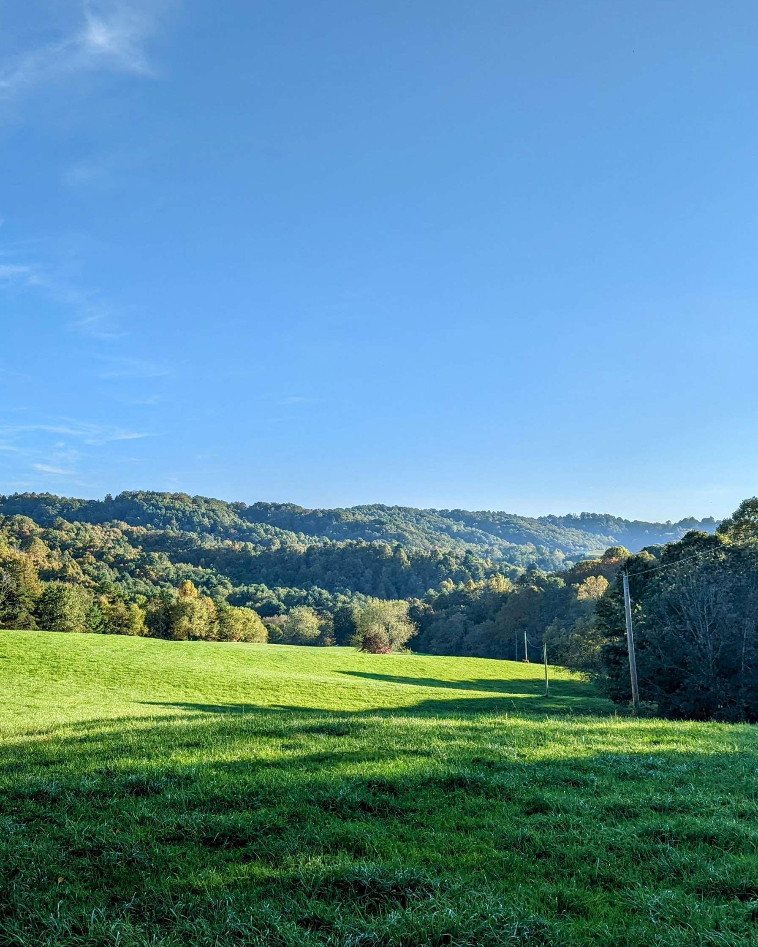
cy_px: 481
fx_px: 897
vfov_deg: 55.7
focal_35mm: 32
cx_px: 238
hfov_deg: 45.0
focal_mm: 6.81
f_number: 1.85
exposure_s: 1/2309
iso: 43
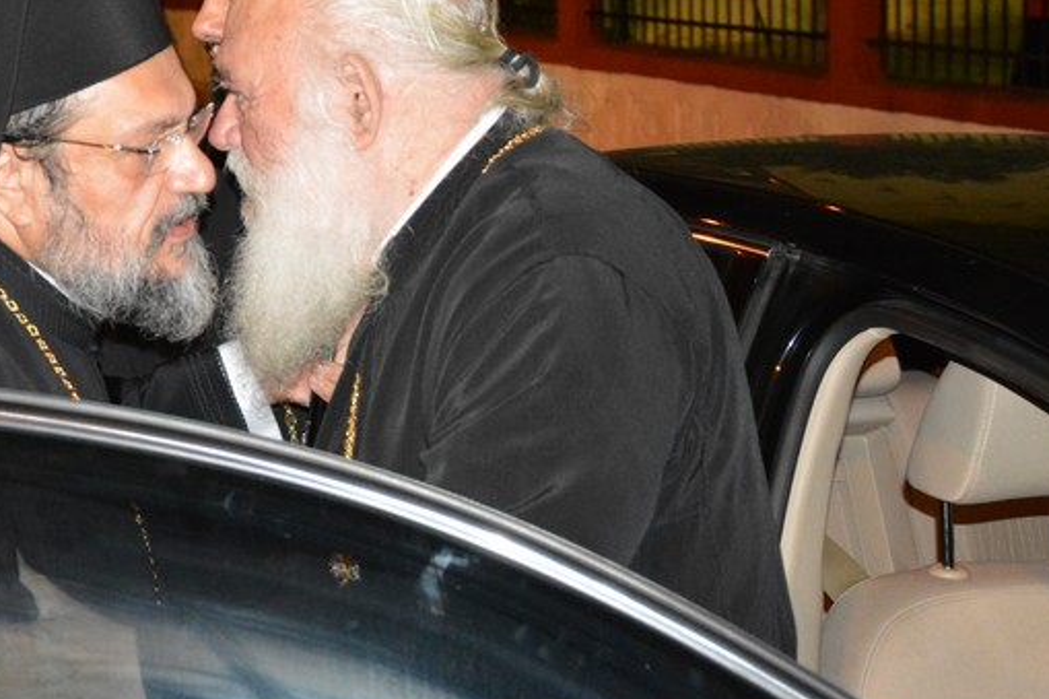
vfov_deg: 14.6
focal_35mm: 93
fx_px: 2706
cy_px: 120
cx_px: 190
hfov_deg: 21.6
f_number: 4.5
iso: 3200
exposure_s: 1/60
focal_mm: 35
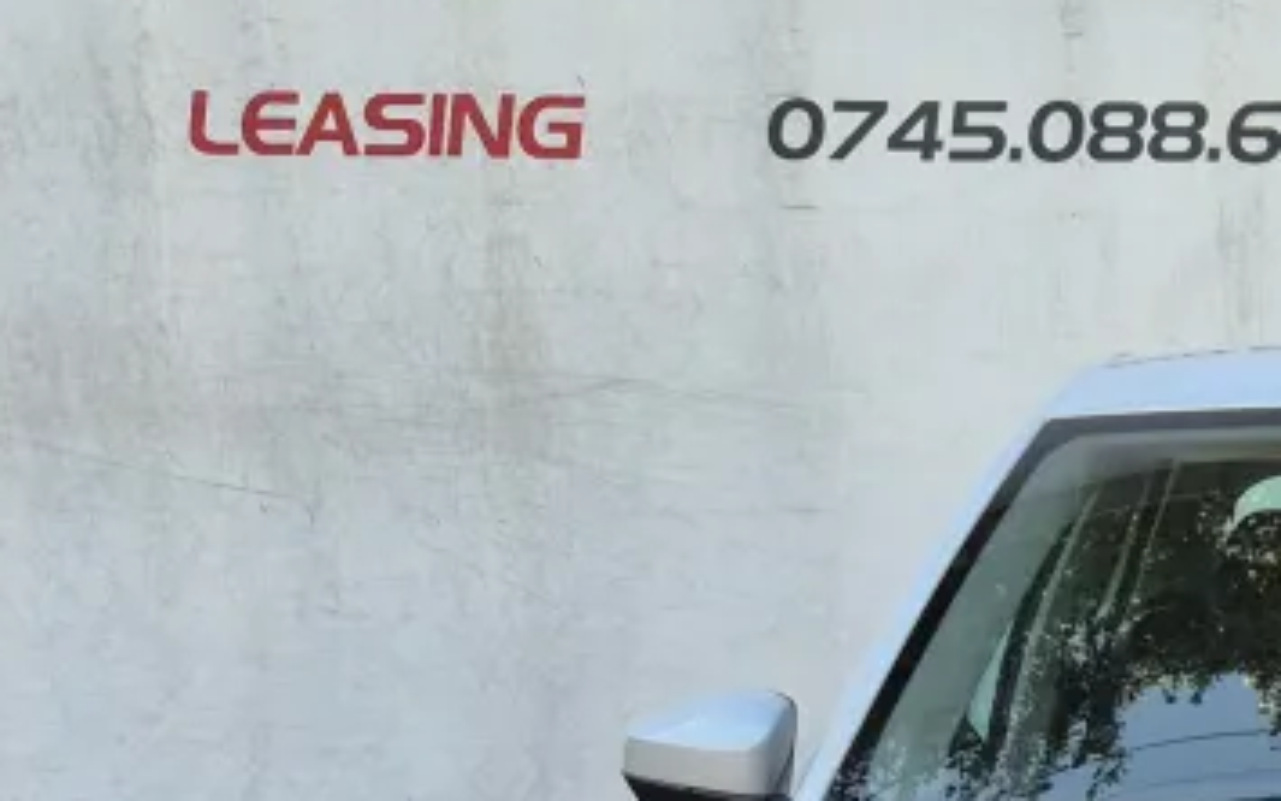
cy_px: 1223
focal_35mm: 99
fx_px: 3457
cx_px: 1573
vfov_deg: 12.5
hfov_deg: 19.6
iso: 25
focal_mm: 5.4
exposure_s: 1/349
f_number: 1.8
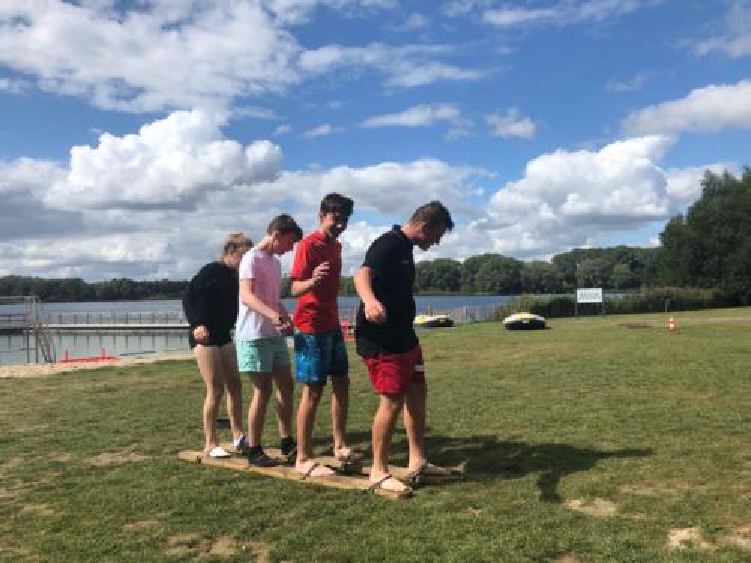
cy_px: 282
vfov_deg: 49.7
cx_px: 376
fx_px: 607
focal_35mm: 28
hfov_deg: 63.4
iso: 25
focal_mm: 3.99
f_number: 1.8
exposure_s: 1/3247
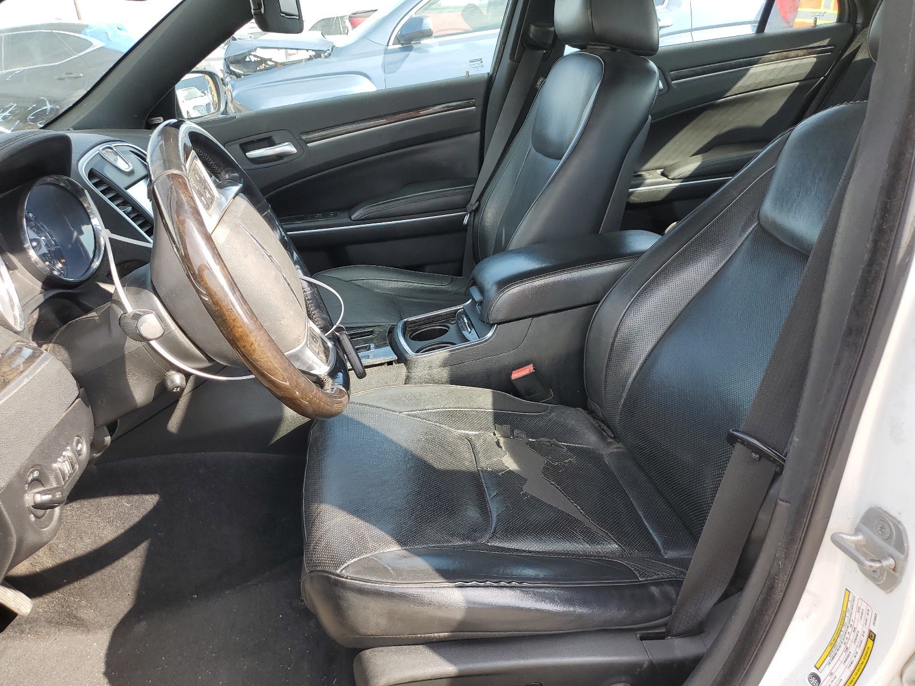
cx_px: 458
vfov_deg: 53.1
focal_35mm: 26
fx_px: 687
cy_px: 343
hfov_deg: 67.3
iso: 50
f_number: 1.5
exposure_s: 1/345
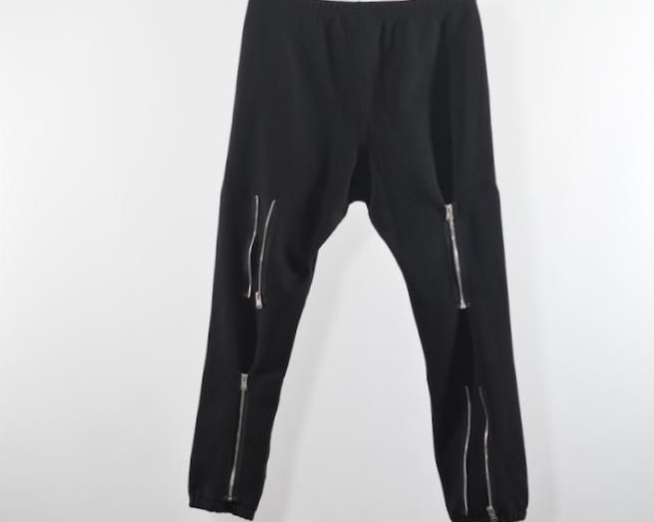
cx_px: 375
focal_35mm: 69
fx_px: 1335
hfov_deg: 27.5
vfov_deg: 22.1
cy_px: 259
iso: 800
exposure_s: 1/60
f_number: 4
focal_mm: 40
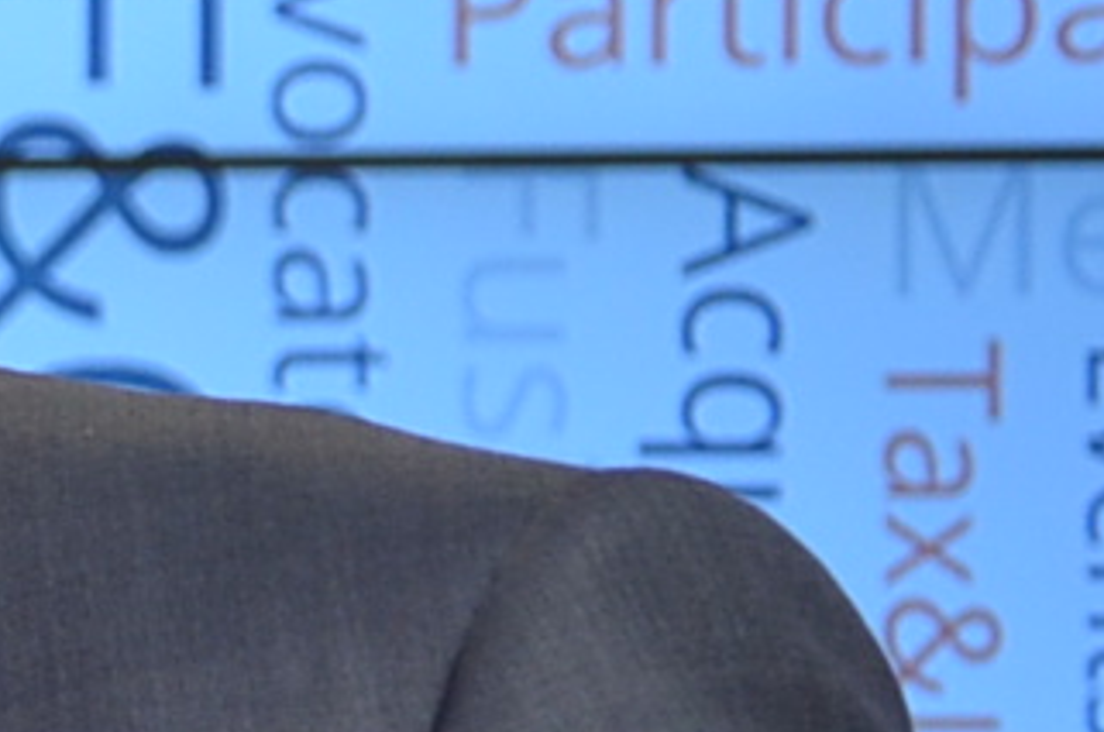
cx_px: -2772
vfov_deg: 4.0
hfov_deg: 5.4
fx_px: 10564
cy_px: 828
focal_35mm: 345
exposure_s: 1/80
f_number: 4.5
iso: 400
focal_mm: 30
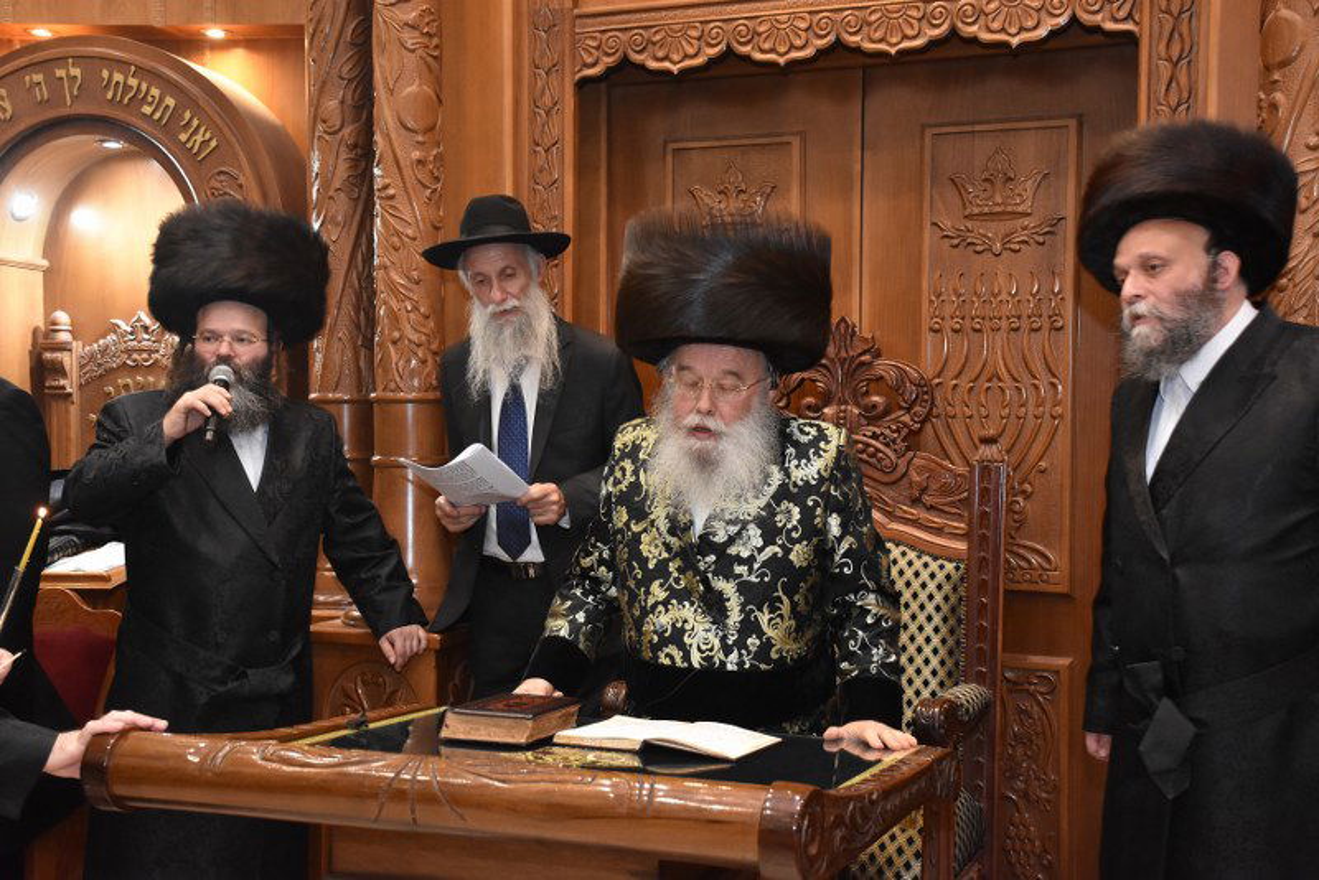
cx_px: 660
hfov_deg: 43.6
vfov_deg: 29.9
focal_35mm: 45
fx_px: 1649
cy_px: 440
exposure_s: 1/100
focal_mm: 30
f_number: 5.6
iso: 2500
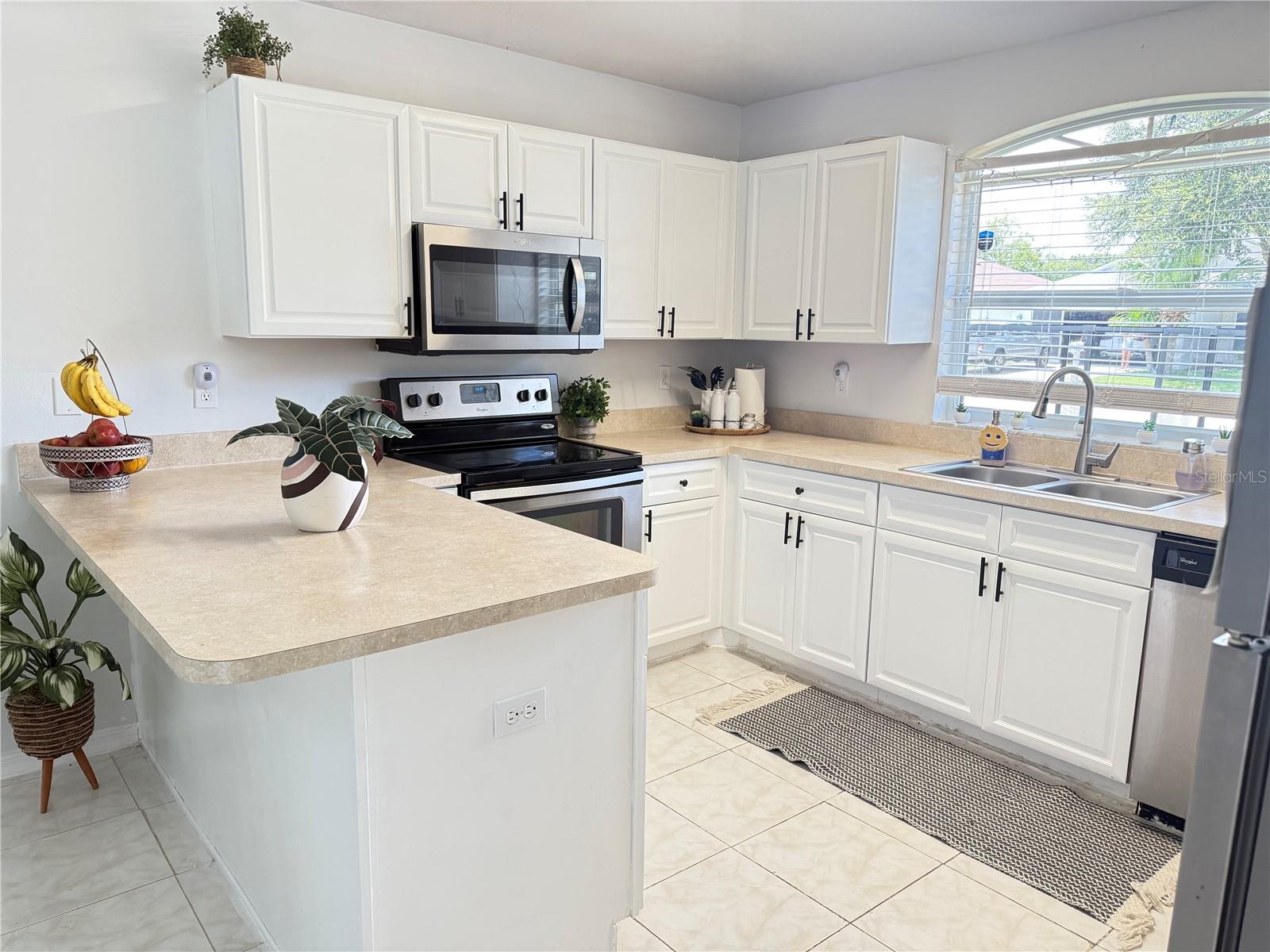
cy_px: 476
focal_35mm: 24
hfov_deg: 71.6
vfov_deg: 56.8
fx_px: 881
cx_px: 635
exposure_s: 1/120
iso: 320
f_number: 1.78
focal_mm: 6.76
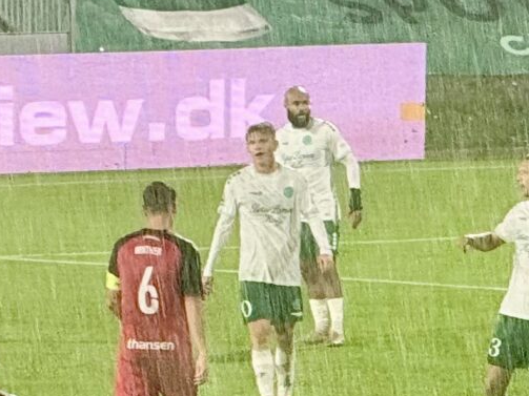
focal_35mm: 611
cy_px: 201
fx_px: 9335
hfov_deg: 3.2
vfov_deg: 2.4
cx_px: 260
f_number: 2.8
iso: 160
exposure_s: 1/101
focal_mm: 15.66
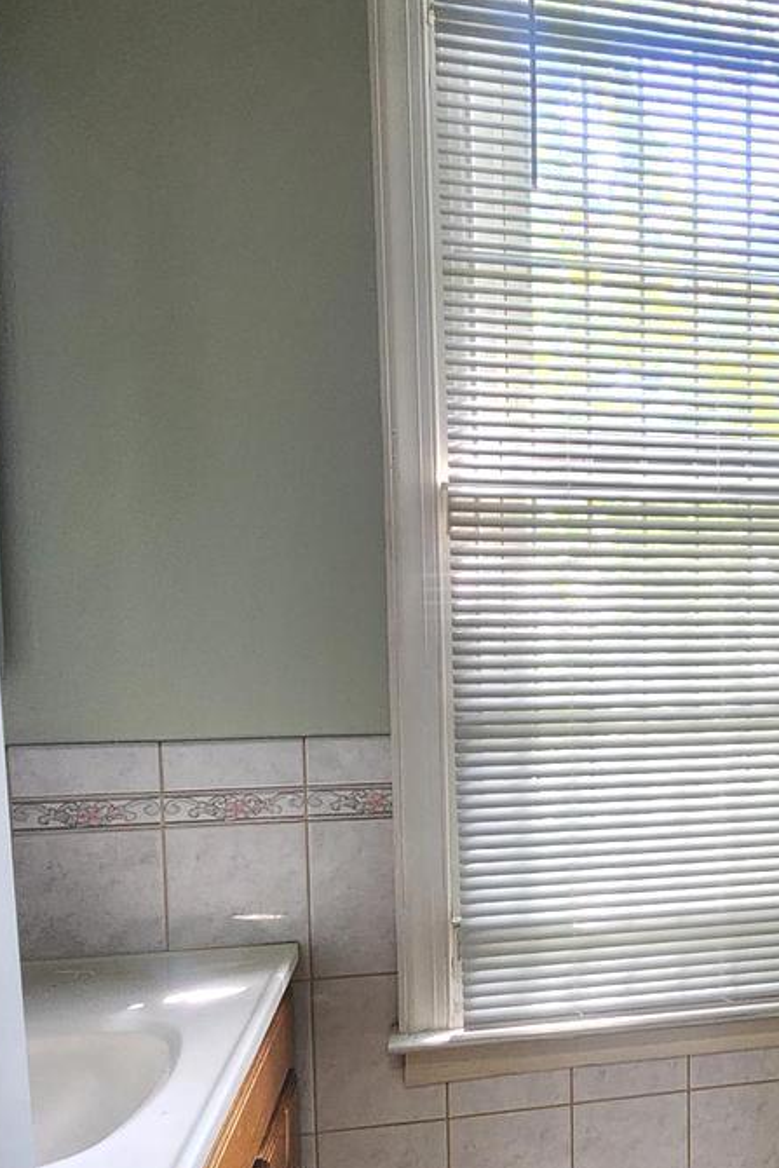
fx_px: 1006
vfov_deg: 59.8
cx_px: 755
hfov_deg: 38.3
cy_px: 692
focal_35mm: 31
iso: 200
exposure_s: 1/60
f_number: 2.2
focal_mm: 2.2
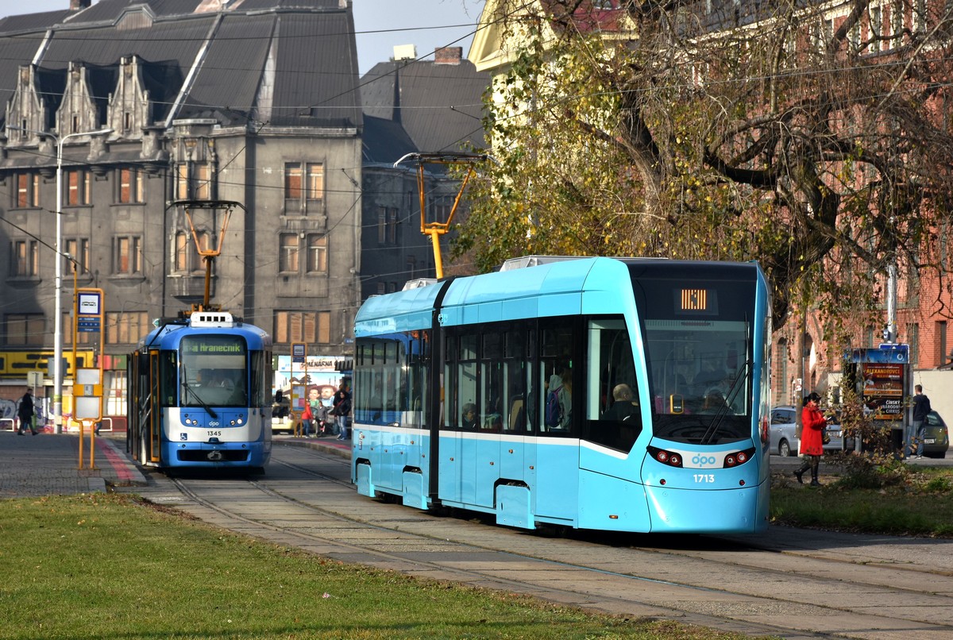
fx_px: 3184
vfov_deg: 11.5
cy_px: 320
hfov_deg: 17.0
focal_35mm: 120
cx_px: 476
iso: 200
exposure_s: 1/800
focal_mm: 80
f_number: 7.1
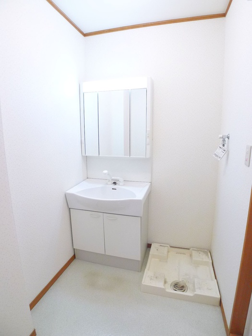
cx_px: 126
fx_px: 233
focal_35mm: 24
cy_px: 168
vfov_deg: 71.6
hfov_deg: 56.8
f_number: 2
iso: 400
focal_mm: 5.1
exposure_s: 1/60
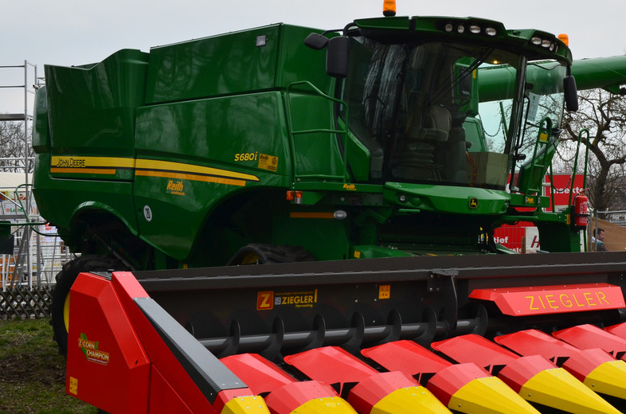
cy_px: 192
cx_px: 491
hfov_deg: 28.1
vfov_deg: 19.1
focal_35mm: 71
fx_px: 1228
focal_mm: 29
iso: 400
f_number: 10
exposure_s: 1/250
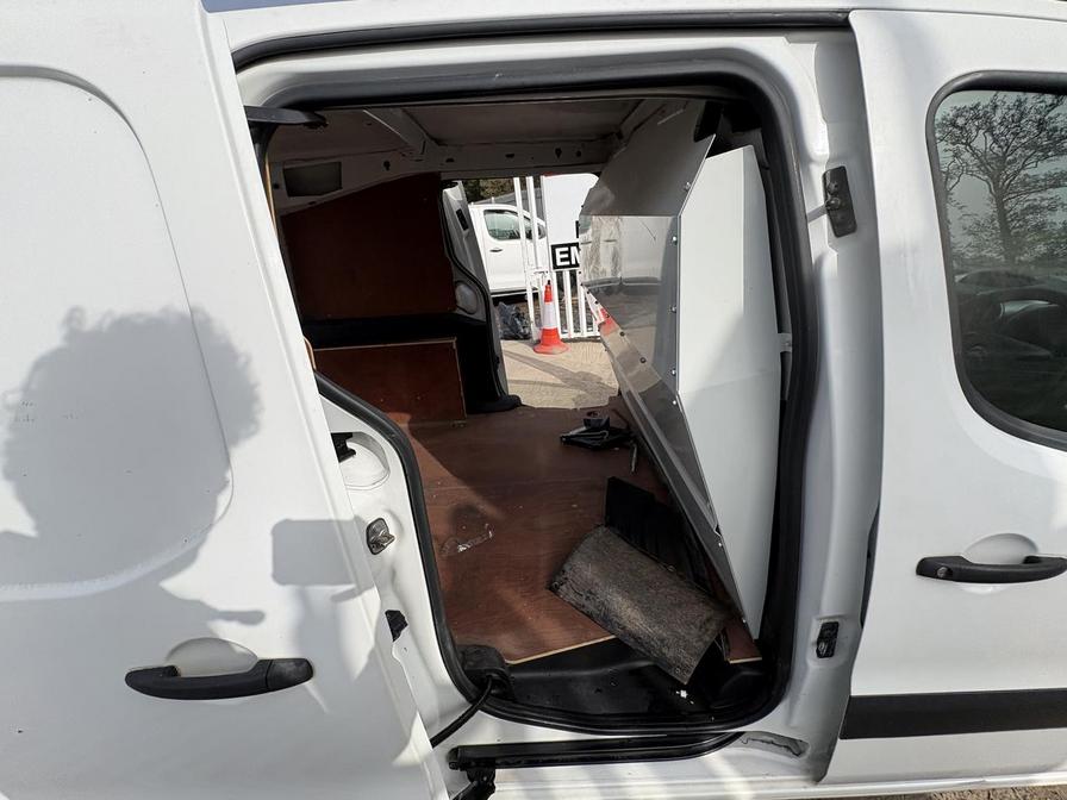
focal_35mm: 14
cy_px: 400
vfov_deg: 85.7
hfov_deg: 102.1
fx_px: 432
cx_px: 534
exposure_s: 1/1078
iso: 50
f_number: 2.2
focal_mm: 2.22
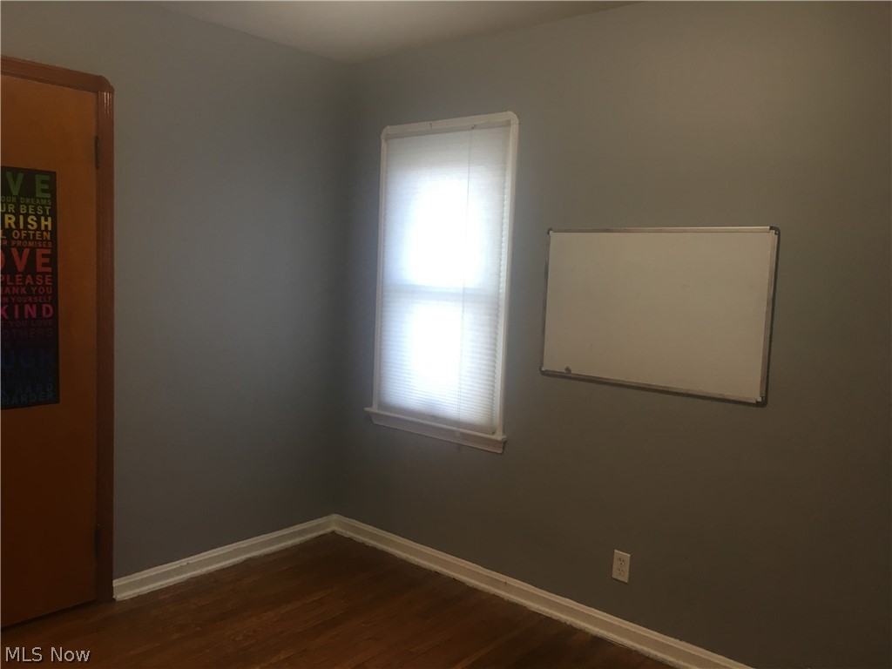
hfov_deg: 61.7
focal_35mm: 29
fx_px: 747
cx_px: 446
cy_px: 334
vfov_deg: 48.2
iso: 64
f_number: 2.2
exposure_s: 1/33
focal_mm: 4.15
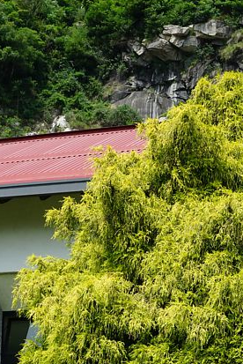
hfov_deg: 12.5
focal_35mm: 109
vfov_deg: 18.5
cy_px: 316
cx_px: 212
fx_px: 1102
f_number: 10
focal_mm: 53
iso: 100
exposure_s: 1/100
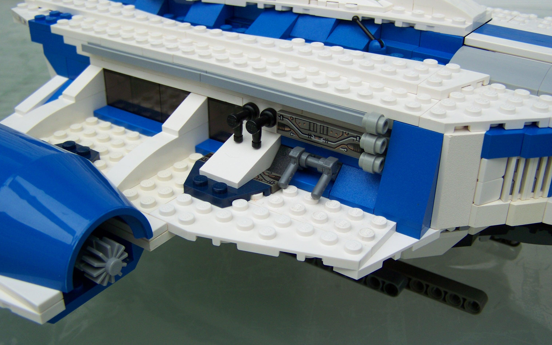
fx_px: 617
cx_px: 276
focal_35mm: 41
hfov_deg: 48.2
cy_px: 168
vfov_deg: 31.2
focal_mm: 6.3
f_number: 2.8
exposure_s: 1/250
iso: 64
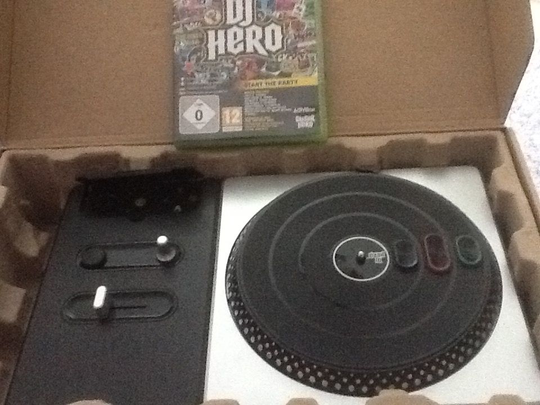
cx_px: 270
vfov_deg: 32.9
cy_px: 202
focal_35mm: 44
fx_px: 686
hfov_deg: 42.9
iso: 640
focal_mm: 2.03
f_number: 2.4
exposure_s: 1/15
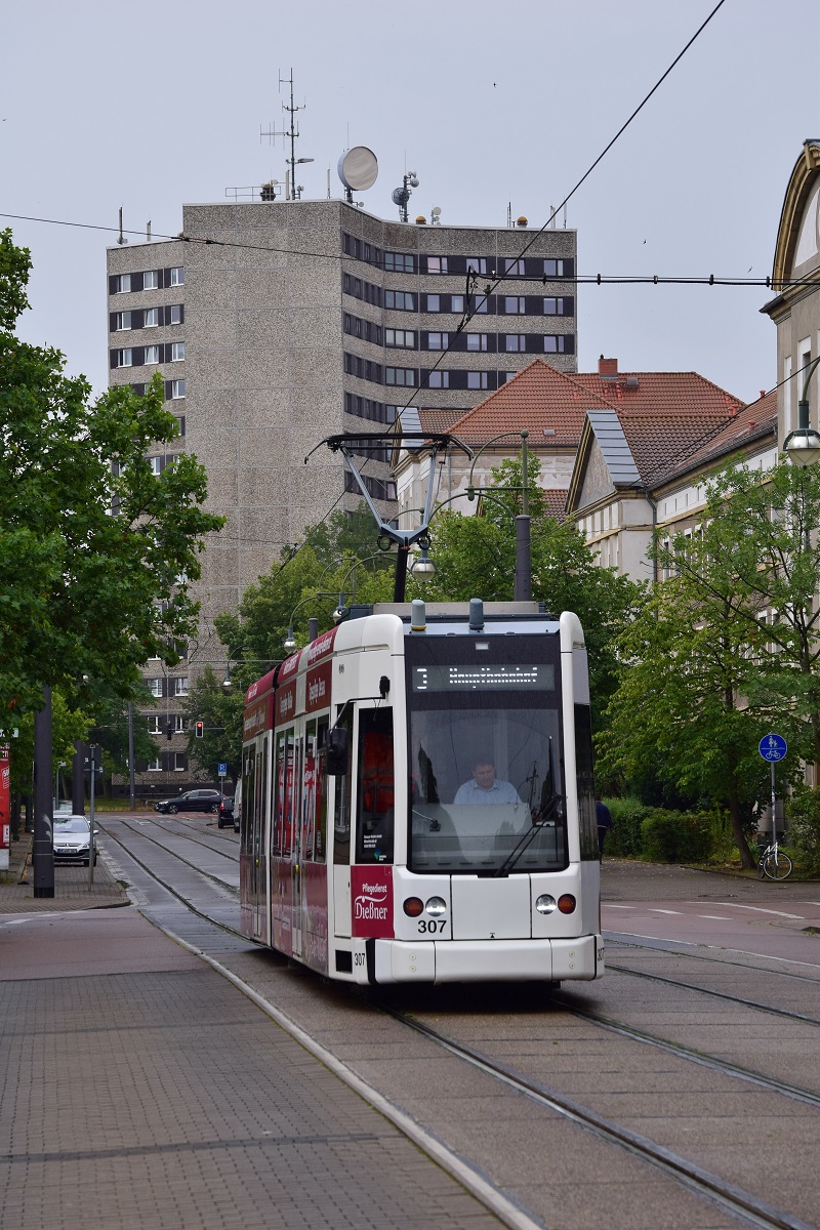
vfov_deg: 16.1
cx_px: 410
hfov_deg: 10.8
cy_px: 615
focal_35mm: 128
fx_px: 4356
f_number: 8
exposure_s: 1/640
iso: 320
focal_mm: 85
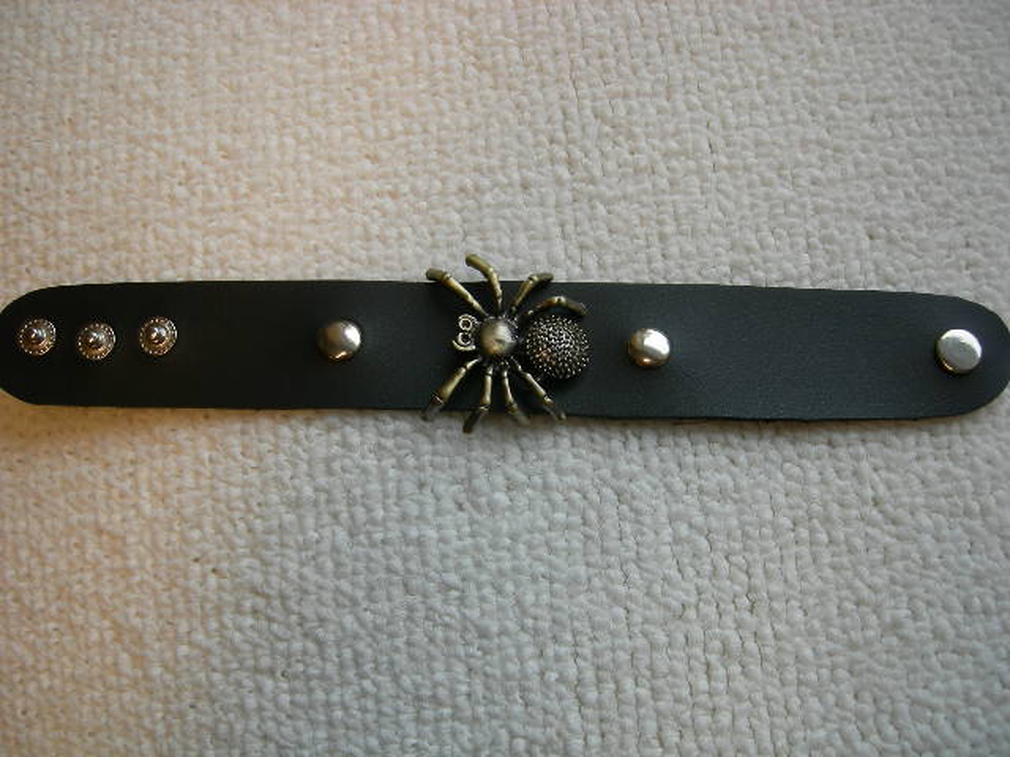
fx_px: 1050
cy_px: 378
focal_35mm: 36
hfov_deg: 51.4
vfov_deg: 39.7
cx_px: 505
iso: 64
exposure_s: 1/58.1
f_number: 3
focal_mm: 7.5
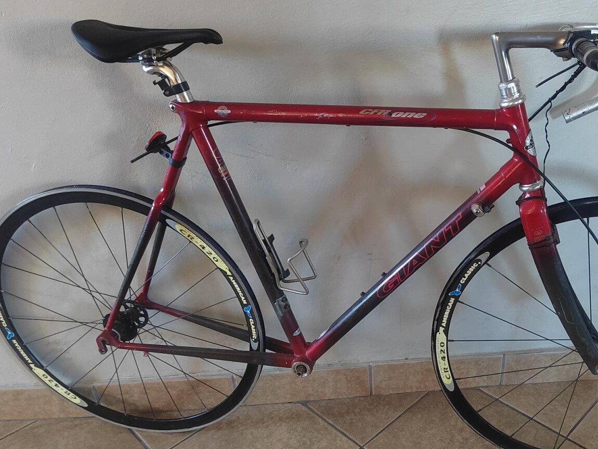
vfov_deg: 44.1
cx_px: 383
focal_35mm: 32
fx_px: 553
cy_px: 253
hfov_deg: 56.0
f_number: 1.9
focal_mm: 5.52
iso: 2803
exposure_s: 1/50
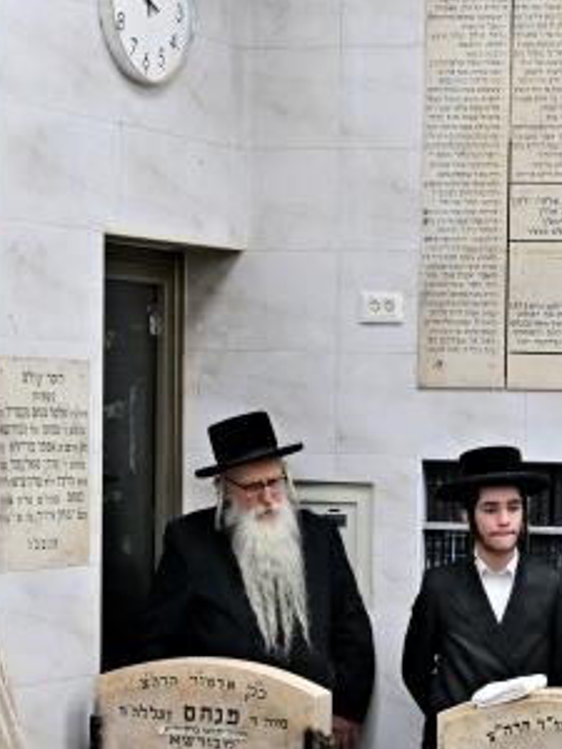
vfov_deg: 16.6
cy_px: 527
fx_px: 2554
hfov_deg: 12.0
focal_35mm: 118
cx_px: 847
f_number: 4
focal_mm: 24
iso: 640
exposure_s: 1/200
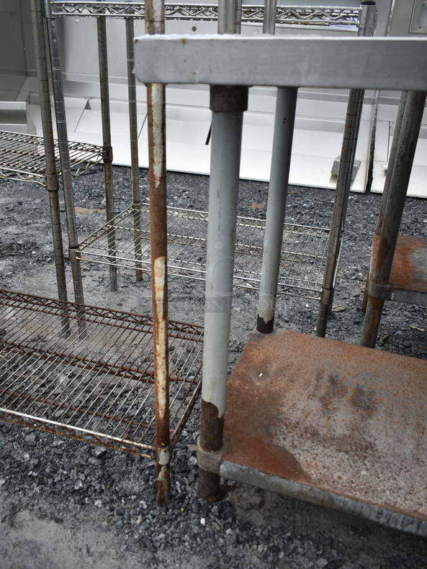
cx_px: 219
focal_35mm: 30
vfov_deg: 60.0
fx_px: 494
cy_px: 275
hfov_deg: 46.8
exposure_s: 1/80
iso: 100
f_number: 4.5
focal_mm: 18
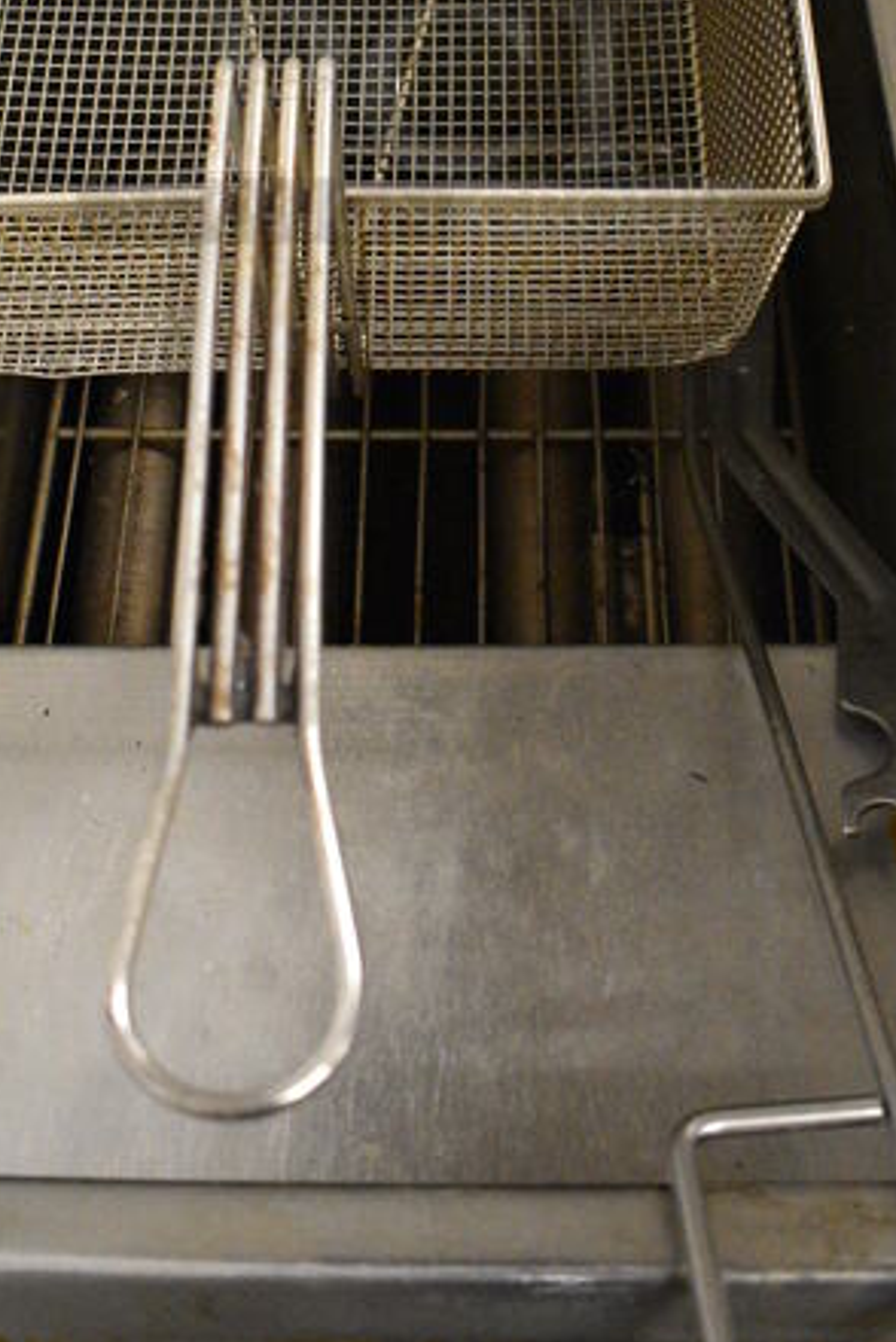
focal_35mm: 56
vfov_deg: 33.4
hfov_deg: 24.2
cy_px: 84
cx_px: 418
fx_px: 2087
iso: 4500
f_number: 3.5
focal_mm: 18
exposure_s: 1/125
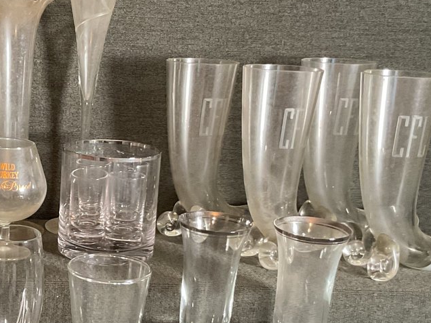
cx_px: 42
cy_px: 207
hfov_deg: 27.2
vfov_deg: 21.3
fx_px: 859
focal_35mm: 69
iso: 200
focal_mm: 3
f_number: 1.8
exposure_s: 1/60
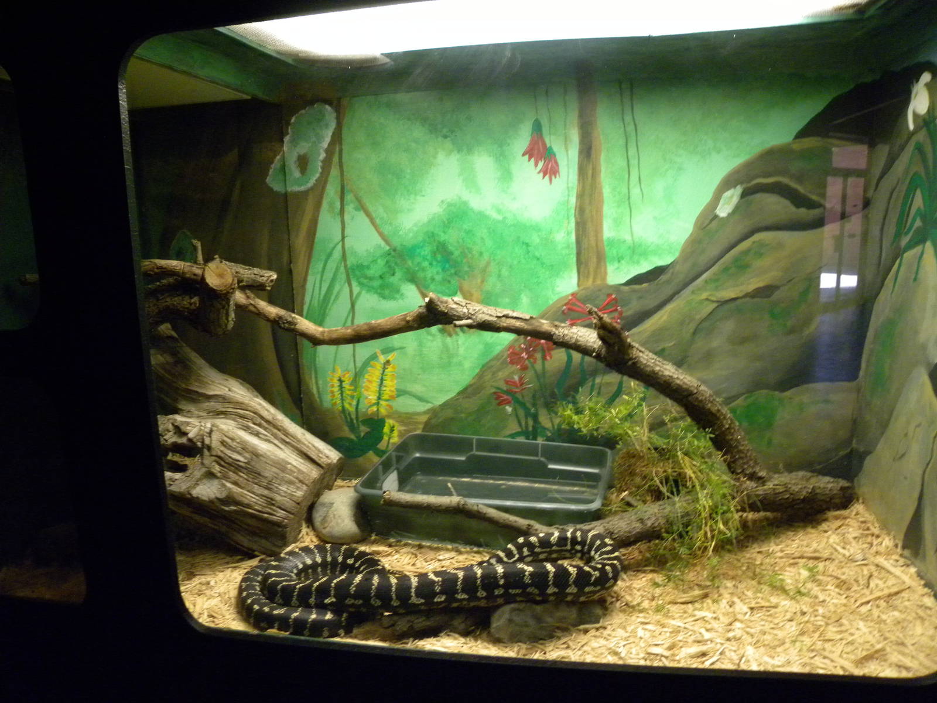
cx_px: 468
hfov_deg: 67.3
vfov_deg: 53.1
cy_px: 352
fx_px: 704
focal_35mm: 26
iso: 400
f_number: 2.8
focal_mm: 4.6
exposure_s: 1/38
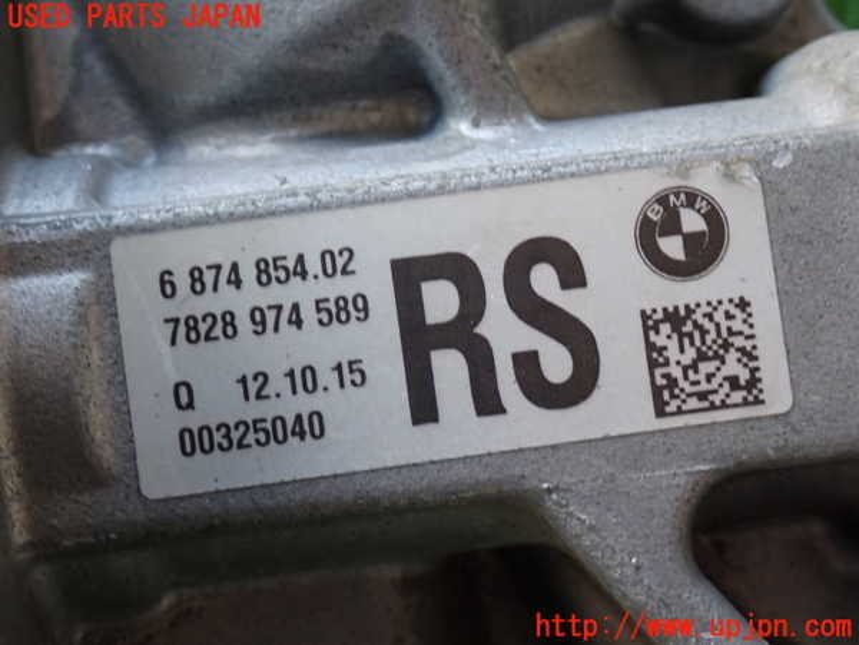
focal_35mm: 62
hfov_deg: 31.2
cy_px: 322
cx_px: 430
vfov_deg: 23.7
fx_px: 1539
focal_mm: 11.09
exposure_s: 1/60
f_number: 3.6
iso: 320
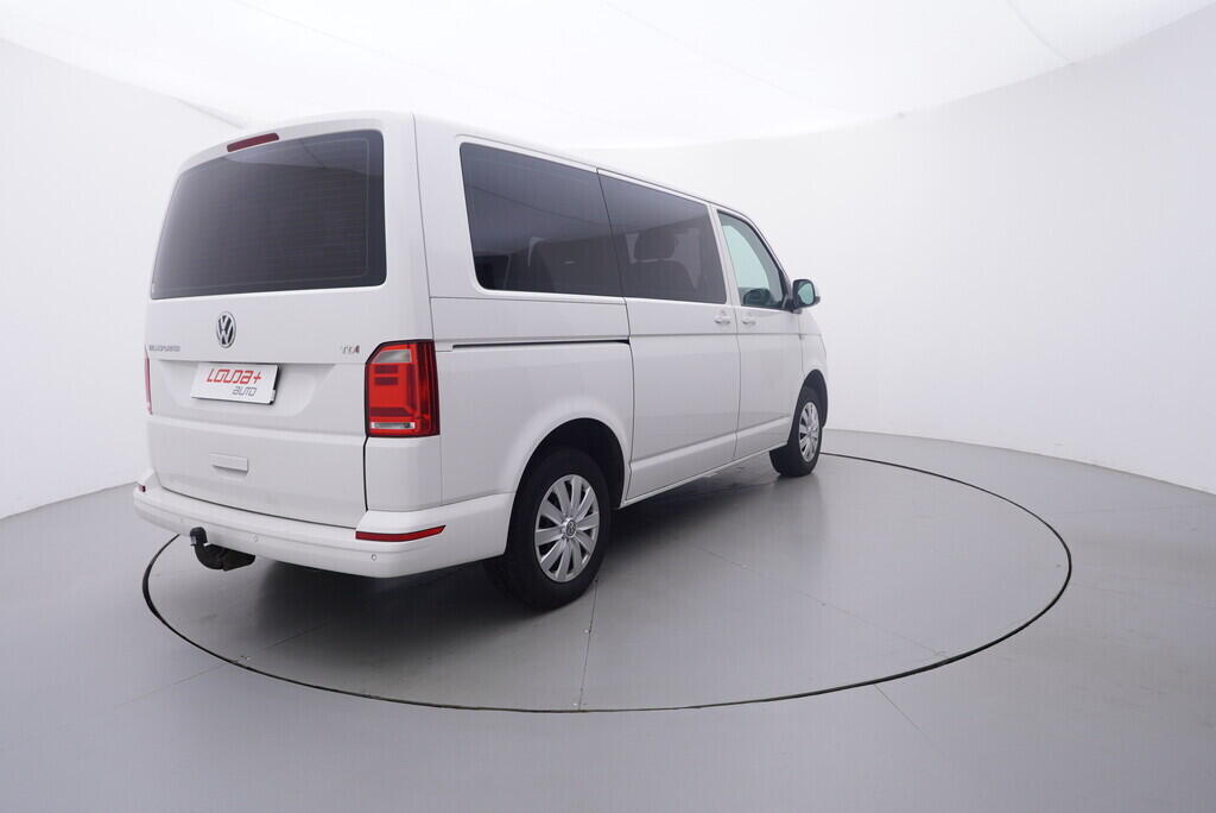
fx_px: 760
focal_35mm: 22
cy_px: 406
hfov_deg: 77.3
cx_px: 608
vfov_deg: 56.2
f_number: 5
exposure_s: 1/80
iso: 200
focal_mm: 15
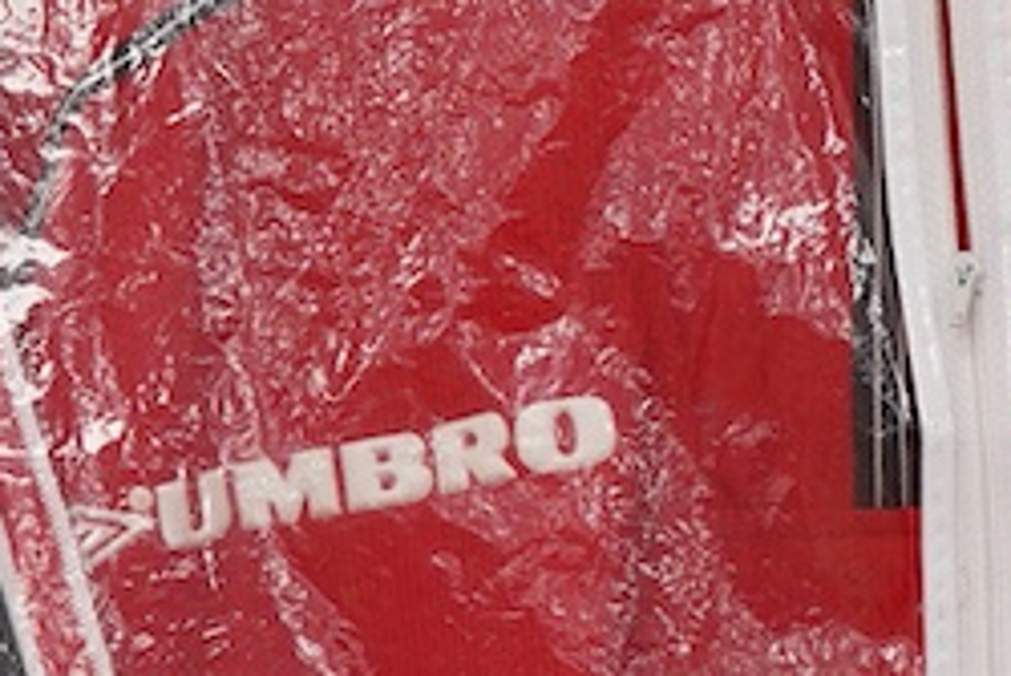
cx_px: 821
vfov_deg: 8.5
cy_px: 445
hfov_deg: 12.6
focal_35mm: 162
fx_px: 4552
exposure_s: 1/125
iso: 1250
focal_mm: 30
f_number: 9
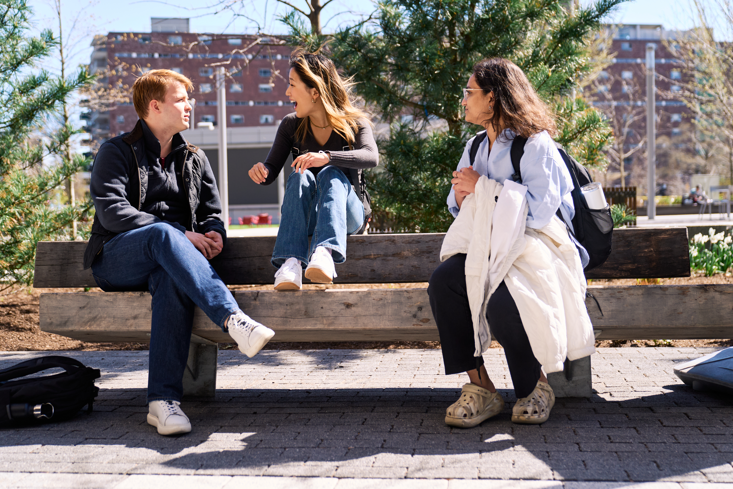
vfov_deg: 31.9
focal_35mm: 42
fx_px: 855
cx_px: 366
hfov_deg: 46.4
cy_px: 244
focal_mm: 42
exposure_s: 1/2000
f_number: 2.8
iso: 500
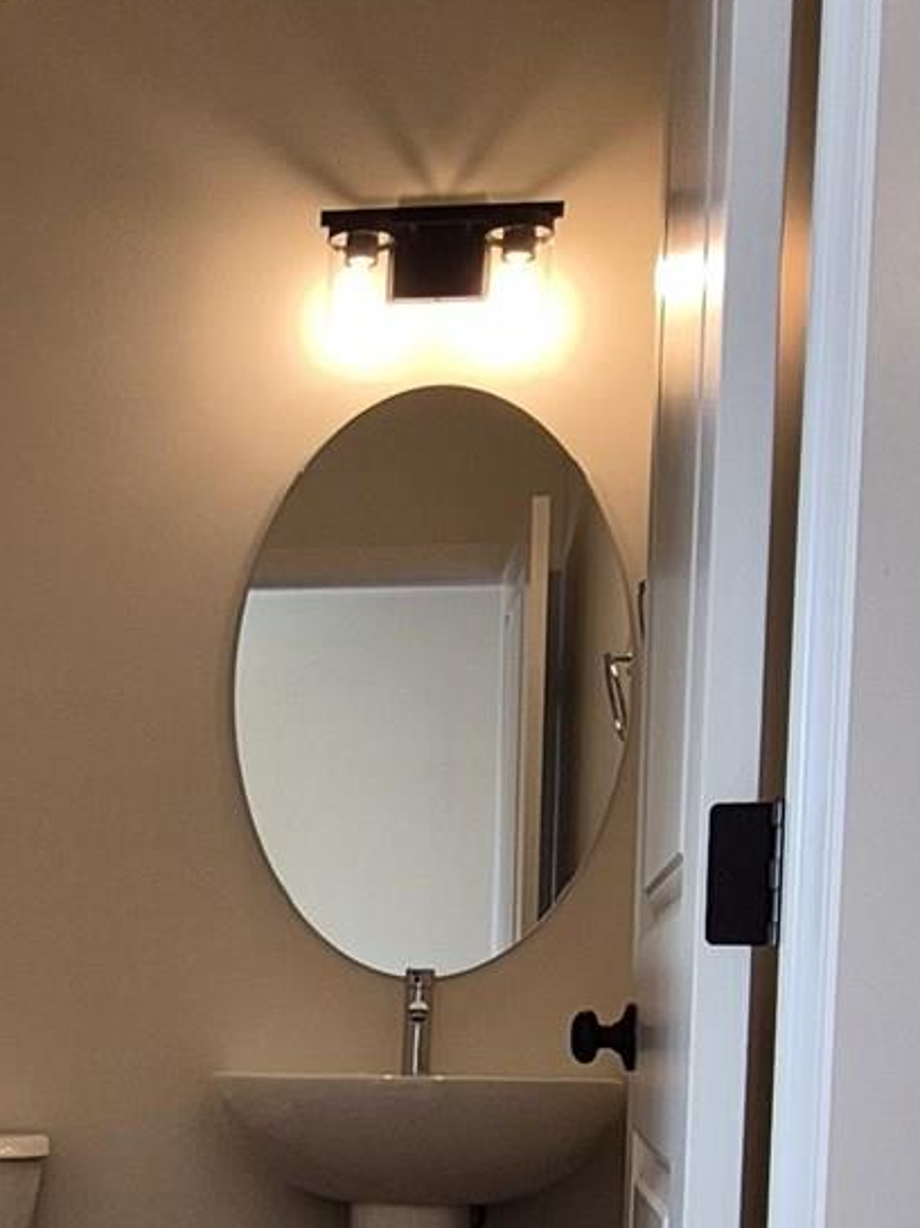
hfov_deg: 25.2
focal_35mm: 55
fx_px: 1951
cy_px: 1228
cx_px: -2
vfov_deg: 32.2
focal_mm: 1.74
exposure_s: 1/120
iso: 50
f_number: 2.2
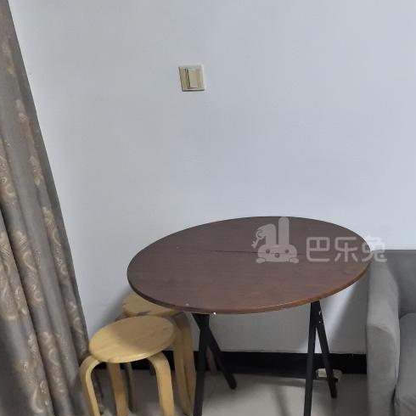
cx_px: 319
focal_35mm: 39
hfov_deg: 41.4
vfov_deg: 42.7
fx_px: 530
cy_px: 240
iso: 1600
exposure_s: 1/100
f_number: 2
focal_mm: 5.75
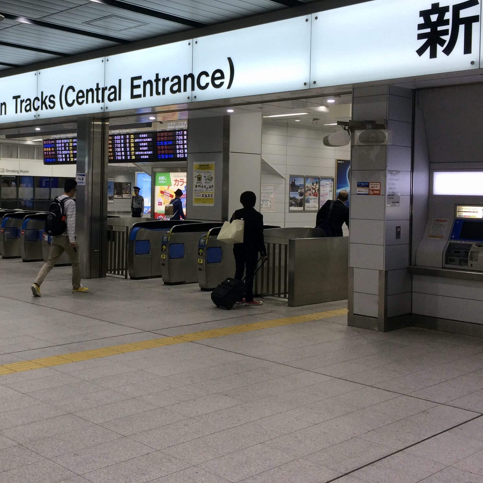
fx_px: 695
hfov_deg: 37.5
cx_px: 130
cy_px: 197
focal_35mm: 44
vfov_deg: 38.2
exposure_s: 1/120
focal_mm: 4.15
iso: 50
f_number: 2.2
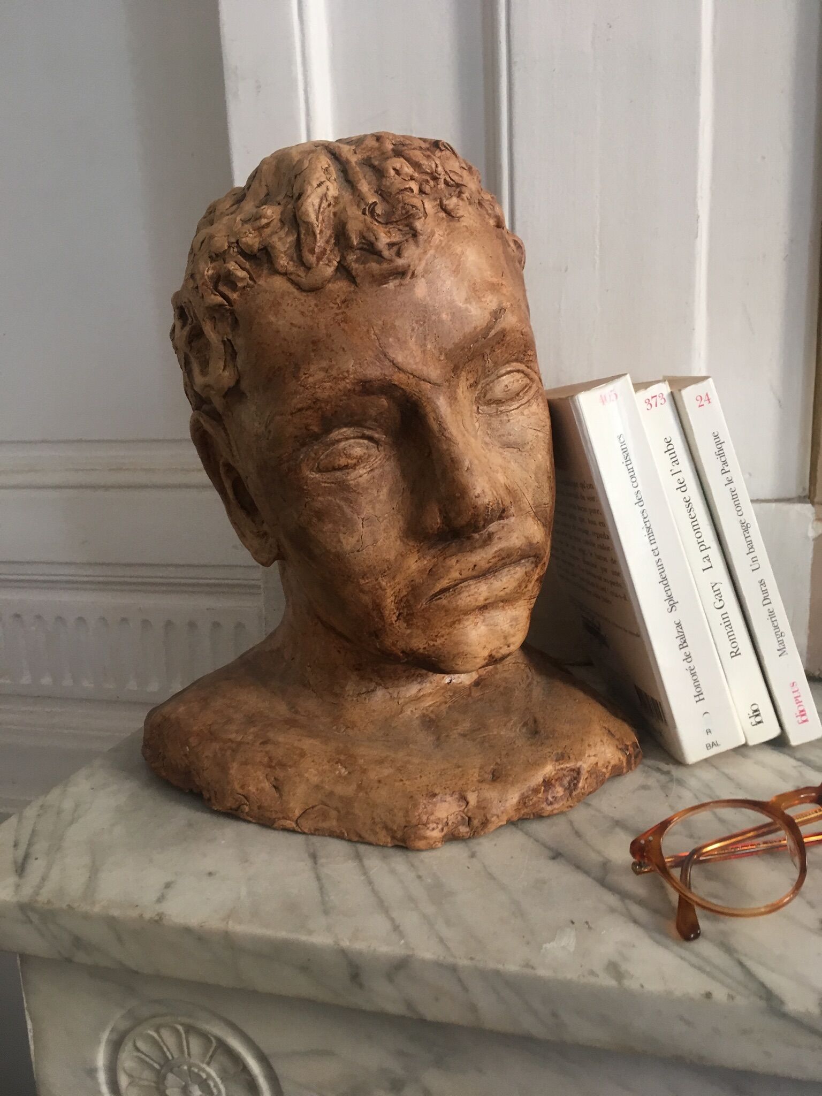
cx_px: 411
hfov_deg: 48.2
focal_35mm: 29
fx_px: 918
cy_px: 548
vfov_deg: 61.7
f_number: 2.2
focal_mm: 4.15
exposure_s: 1/33
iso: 100
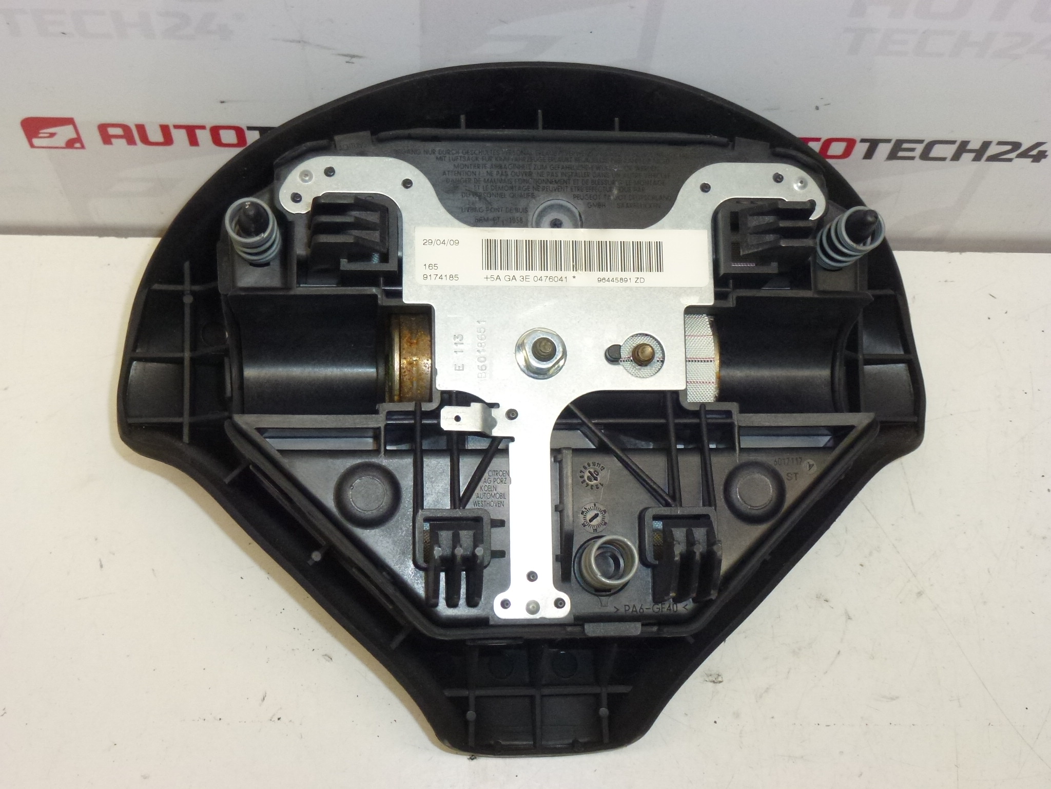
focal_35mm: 45
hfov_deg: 42.1
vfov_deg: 32.2
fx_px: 1366
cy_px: 394
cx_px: 526
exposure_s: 1/200
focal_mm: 8
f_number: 4
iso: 400
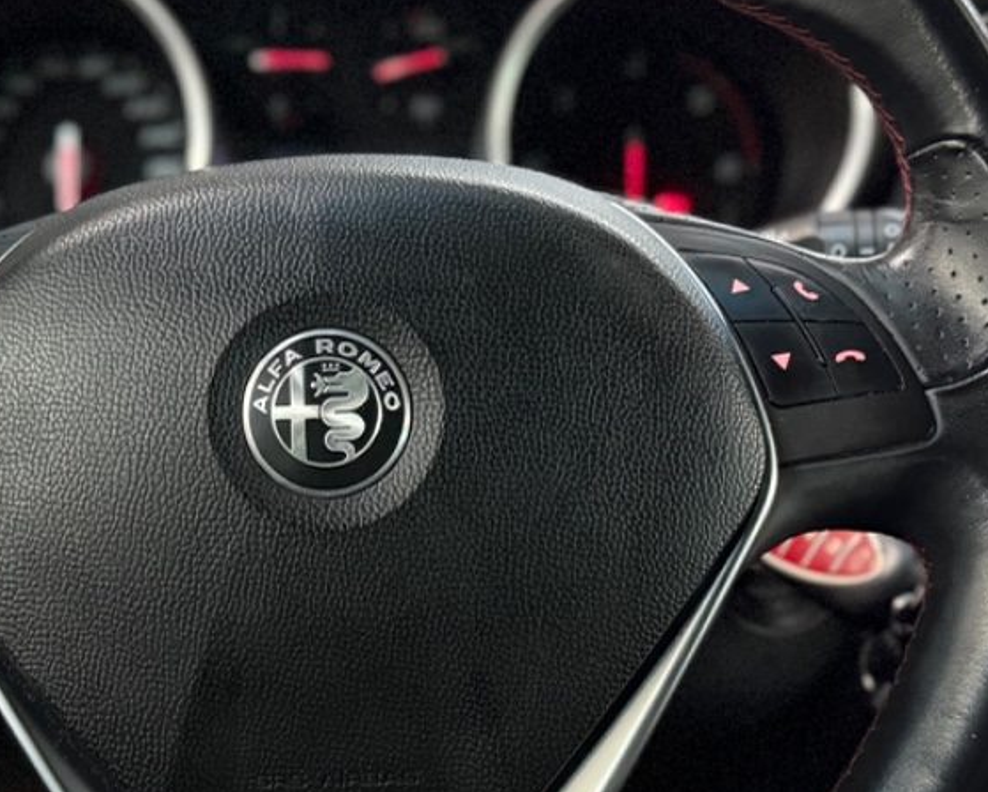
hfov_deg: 28.1
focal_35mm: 67
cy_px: 461
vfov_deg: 22.8
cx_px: 345
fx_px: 1961
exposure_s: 1/33
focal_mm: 6.76
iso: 800
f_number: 1.78
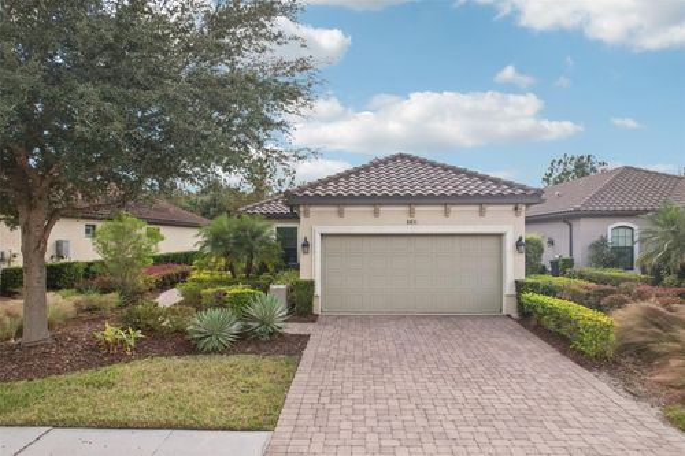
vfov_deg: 57.2
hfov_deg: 78.6
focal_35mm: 22
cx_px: 342
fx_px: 418
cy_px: 228
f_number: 2.8
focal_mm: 8.4
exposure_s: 1/640
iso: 400
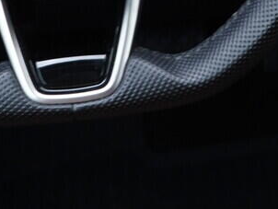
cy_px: -134
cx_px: 261
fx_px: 1326
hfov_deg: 11.9
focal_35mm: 165
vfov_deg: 8.7
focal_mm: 24
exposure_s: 1/40
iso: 250
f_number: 2.8
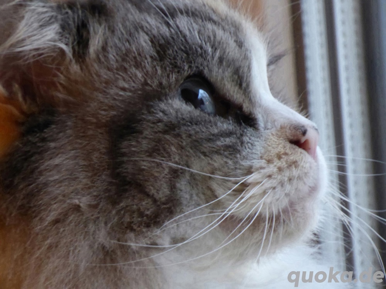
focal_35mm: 800
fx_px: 8921
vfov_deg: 1.9
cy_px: 144
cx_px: 193
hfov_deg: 2.5
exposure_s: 1/4
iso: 800
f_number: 6.4
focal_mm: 129
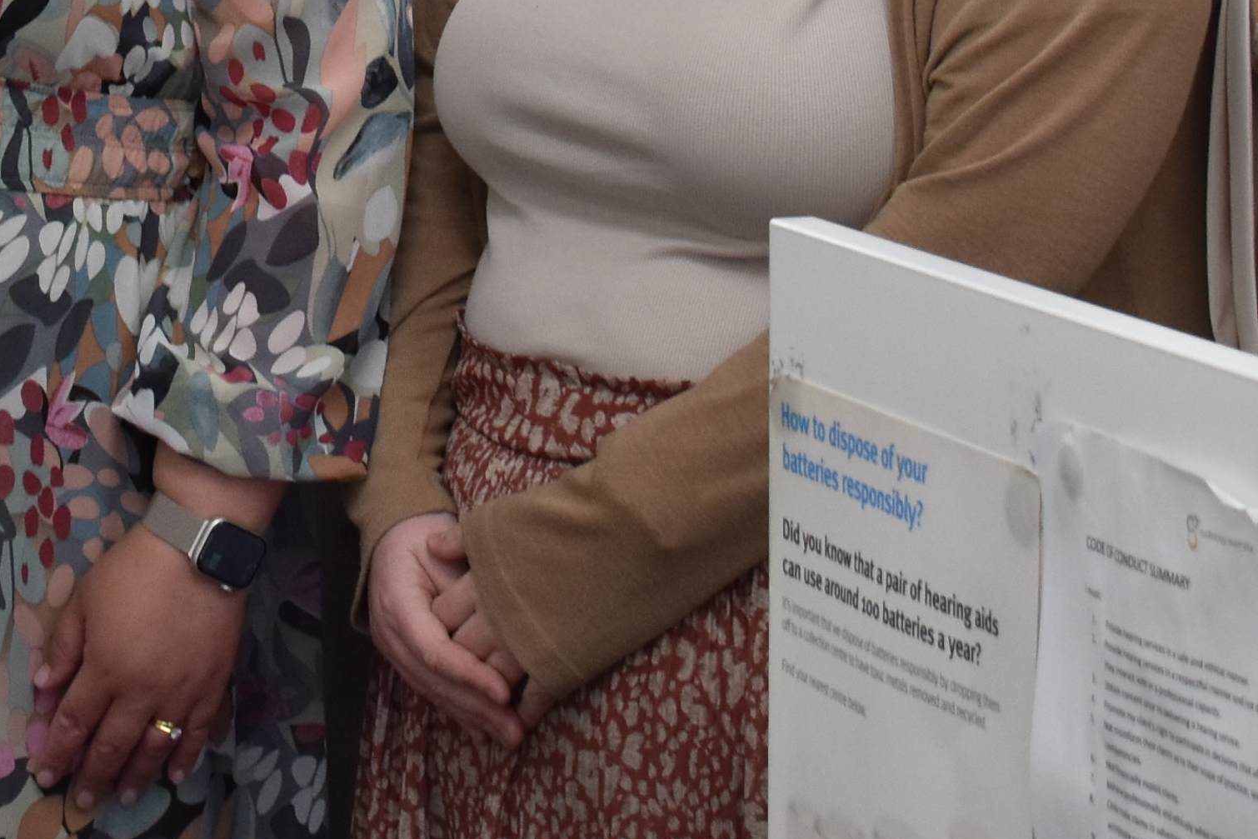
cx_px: -102
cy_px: -642
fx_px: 4997
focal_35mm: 143
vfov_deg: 9.2
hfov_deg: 14.1
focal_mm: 24
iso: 400
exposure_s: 1/125
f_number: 5.6
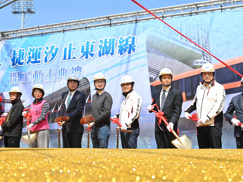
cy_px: 91
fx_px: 358
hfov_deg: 37.5
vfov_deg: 28.6
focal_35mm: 51
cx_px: 127
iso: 64
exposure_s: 1/500
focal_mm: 46
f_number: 4
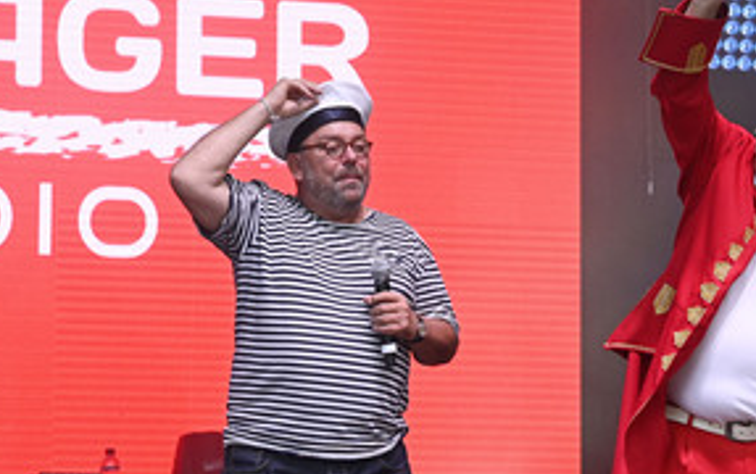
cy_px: 200
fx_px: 3692
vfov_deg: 7.3
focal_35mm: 179
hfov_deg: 11.7
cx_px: 533
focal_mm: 112
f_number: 8
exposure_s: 1/320
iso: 2000
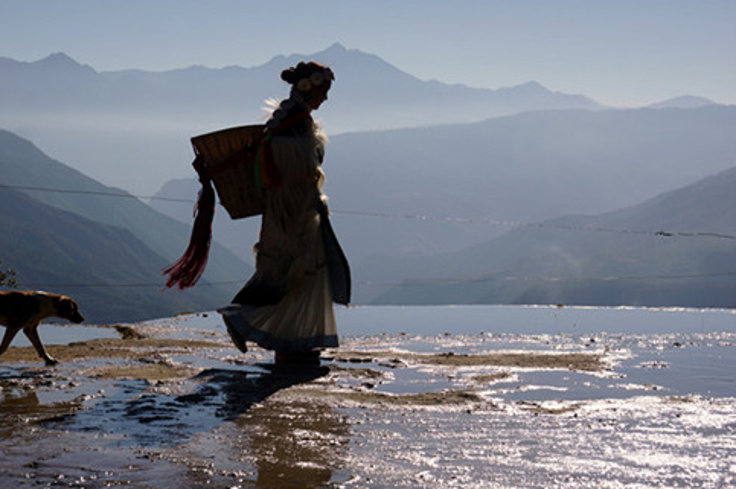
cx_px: 283
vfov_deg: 15.7
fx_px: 1777
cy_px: 194
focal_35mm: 87
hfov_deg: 23.4
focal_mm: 47
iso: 100
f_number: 6.3
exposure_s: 1/1600
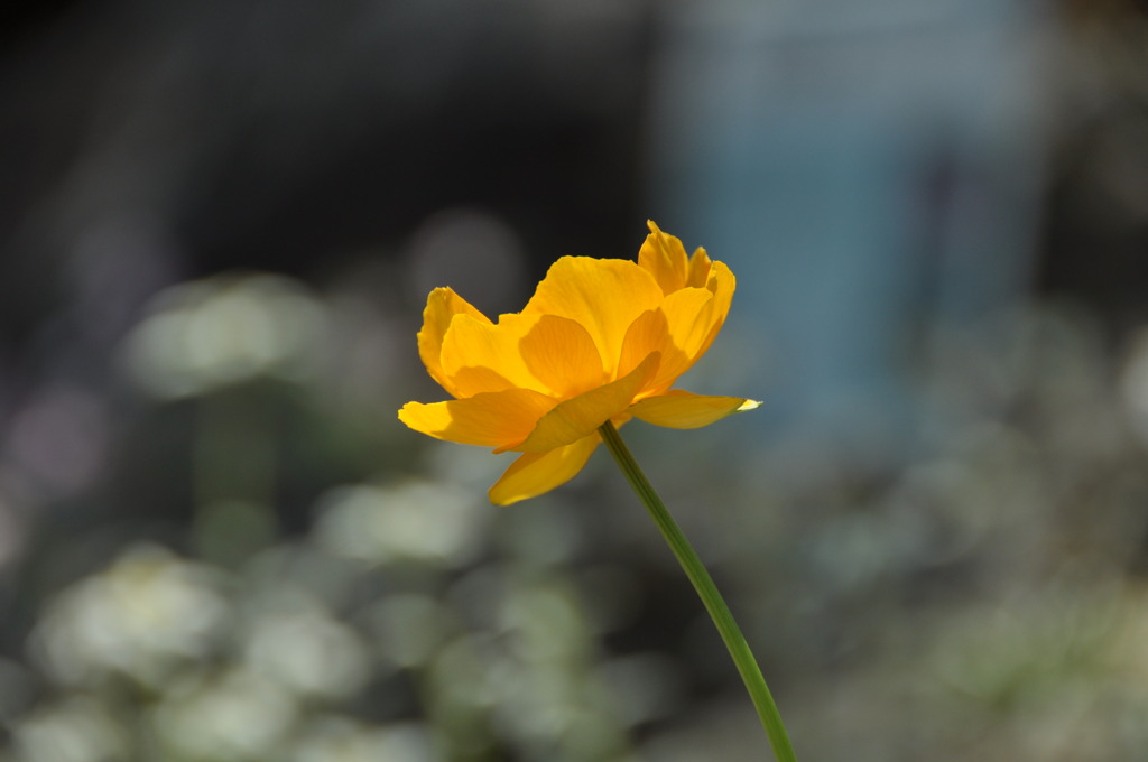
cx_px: 574
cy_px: 381
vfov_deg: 4.6
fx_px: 9554
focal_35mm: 300
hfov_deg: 6.9
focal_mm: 200
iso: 200
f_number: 5.6
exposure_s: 1/400
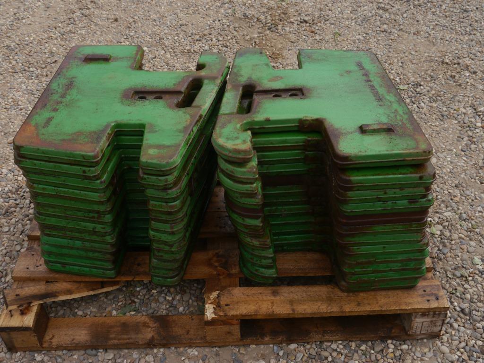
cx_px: 242
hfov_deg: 46.8
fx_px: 559
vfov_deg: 36.0
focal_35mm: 40
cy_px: 182
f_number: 6.3
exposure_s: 1/250
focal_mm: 20
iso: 160
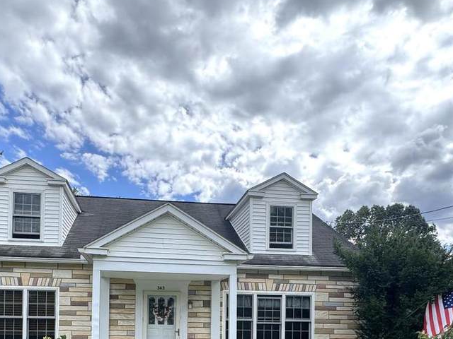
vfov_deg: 44.4
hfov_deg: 62.8
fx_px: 366
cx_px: 178
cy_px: 317
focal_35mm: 28
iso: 40
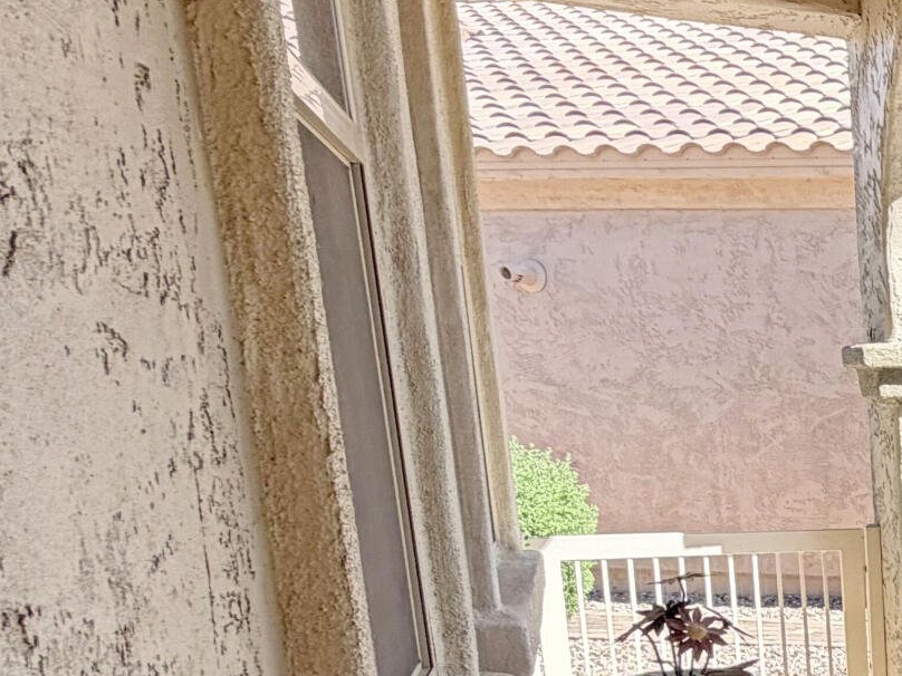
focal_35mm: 52
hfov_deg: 26.9
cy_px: 689
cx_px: 1334
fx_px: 1355
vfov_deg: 26.4
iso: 50
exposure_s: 1/413
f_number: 2.2
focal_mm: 2.22
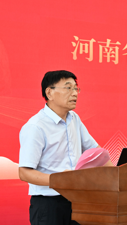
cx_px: 168
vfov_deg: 17.0
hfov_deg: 9.4
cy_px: 84
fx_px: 754
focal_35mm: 126
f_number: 4
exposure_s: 1/100
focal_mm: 59
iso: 400
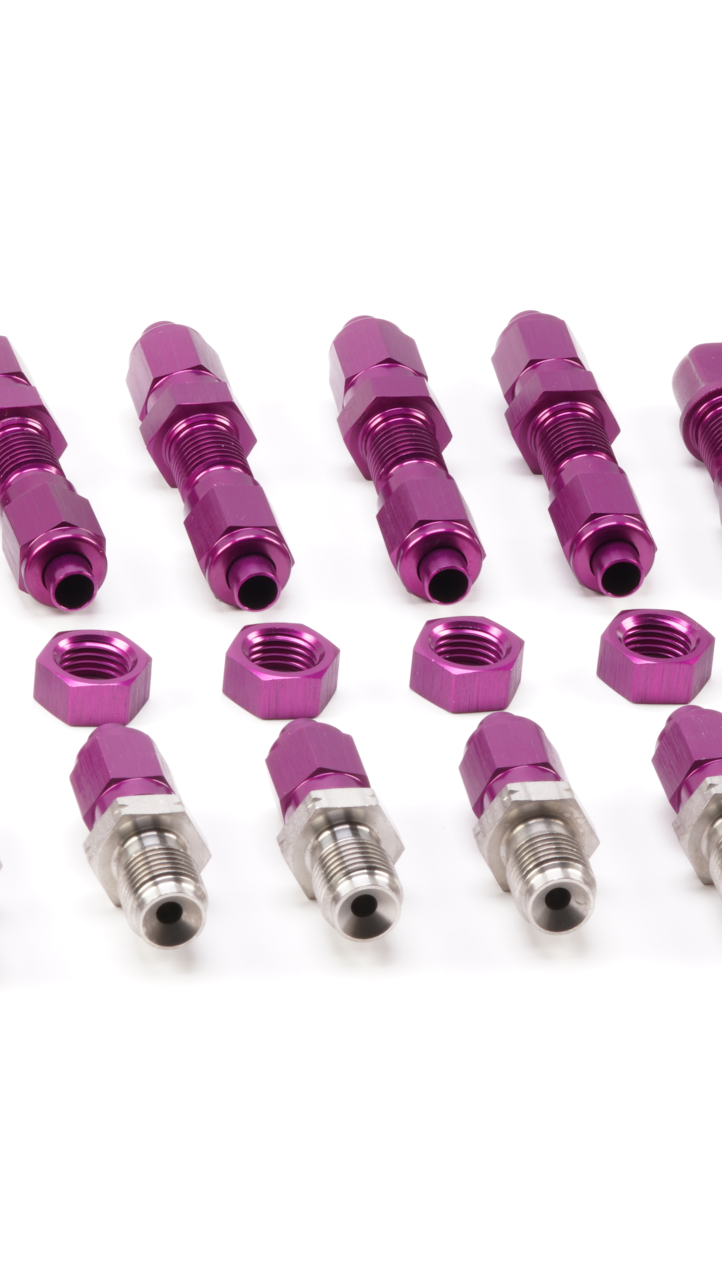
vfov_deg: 9.8
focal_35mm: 219
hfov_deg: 5.5
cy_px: 634
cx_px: 384
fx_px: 7452
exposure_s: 1/1.6
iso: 100
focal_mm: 90
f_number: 22
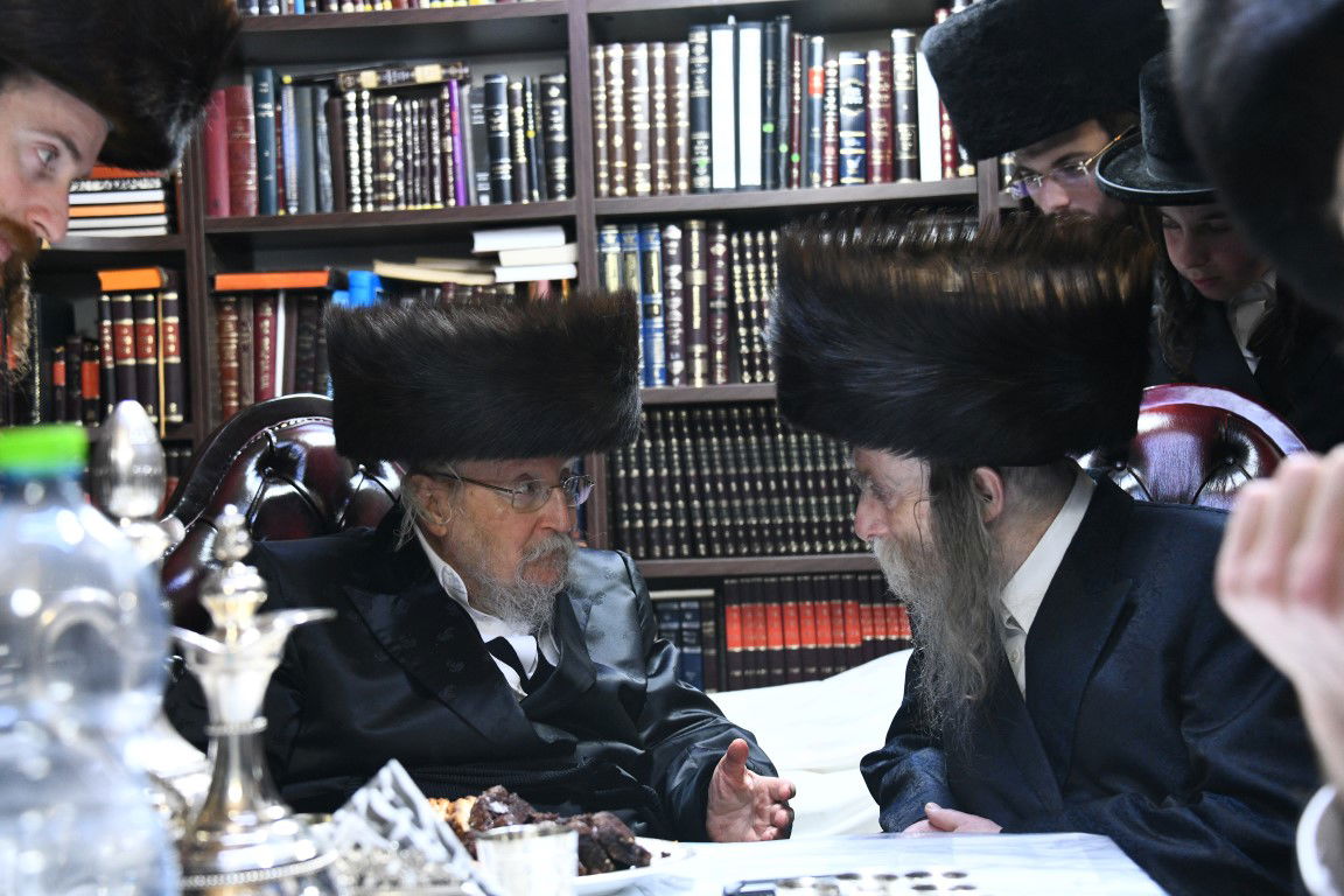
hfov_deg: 34.5
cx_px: 672
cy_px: 448
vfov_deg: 23.4
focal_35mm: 58
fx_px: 2165
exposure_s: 1/50
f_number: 5
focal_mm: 58
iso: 3200
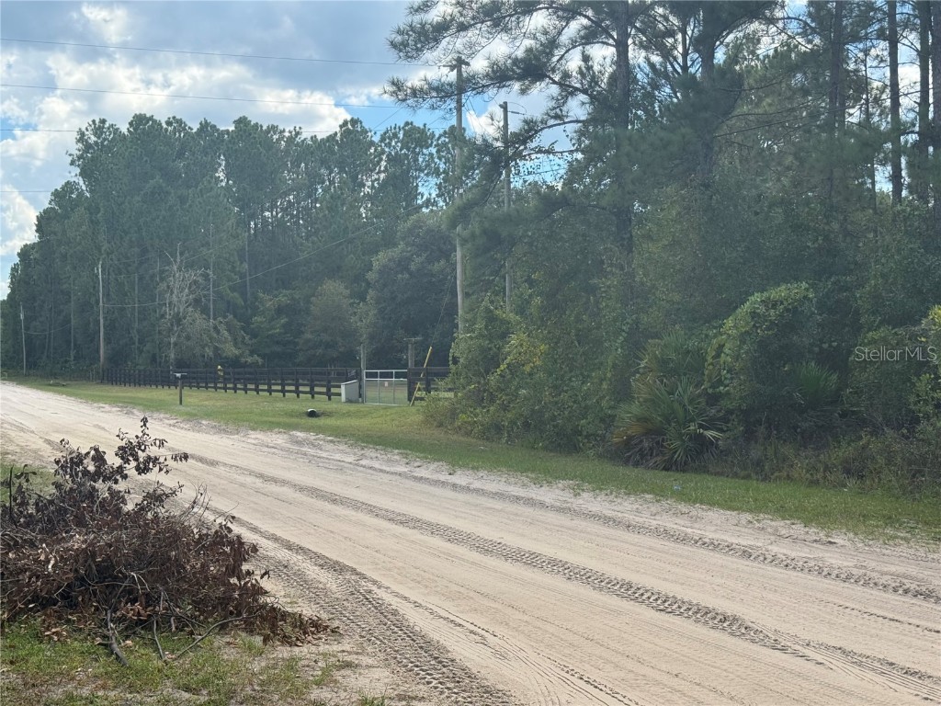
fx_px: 1305
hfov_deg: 39.7
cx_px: 470
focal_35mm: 48
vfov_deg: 30.3
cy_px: 353
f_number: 1.78
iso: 100
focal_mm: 6.76
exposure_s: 1/2146
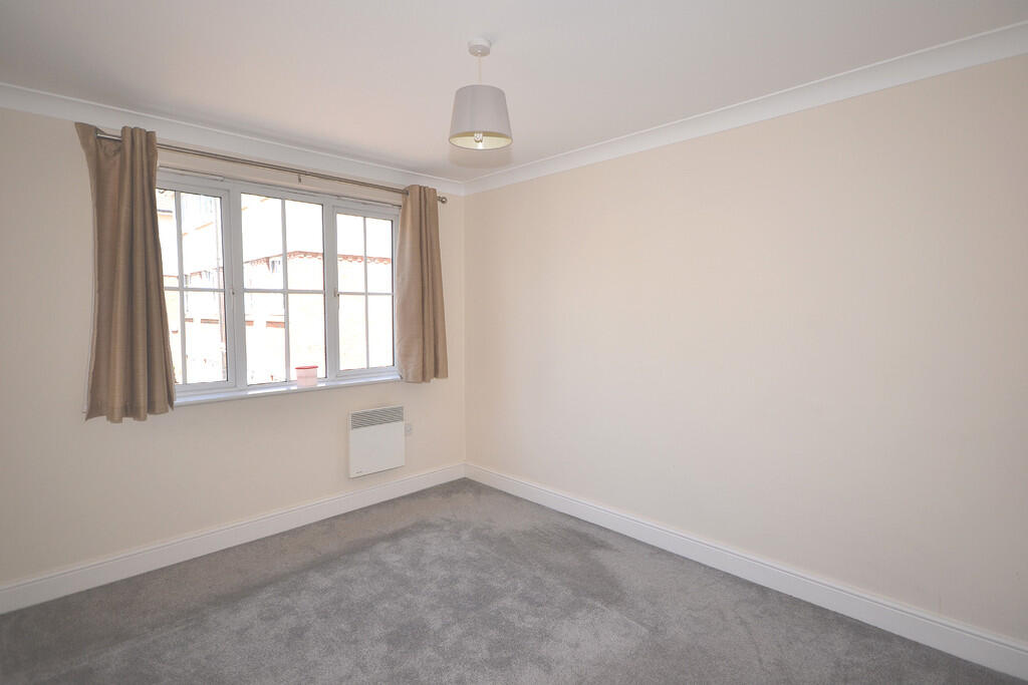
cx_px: 514
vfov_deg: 67.4
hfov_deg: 90.0
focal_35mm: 18
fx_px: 514
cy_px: 342
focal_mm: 12
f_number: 4.5
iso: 100
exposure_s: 1/80
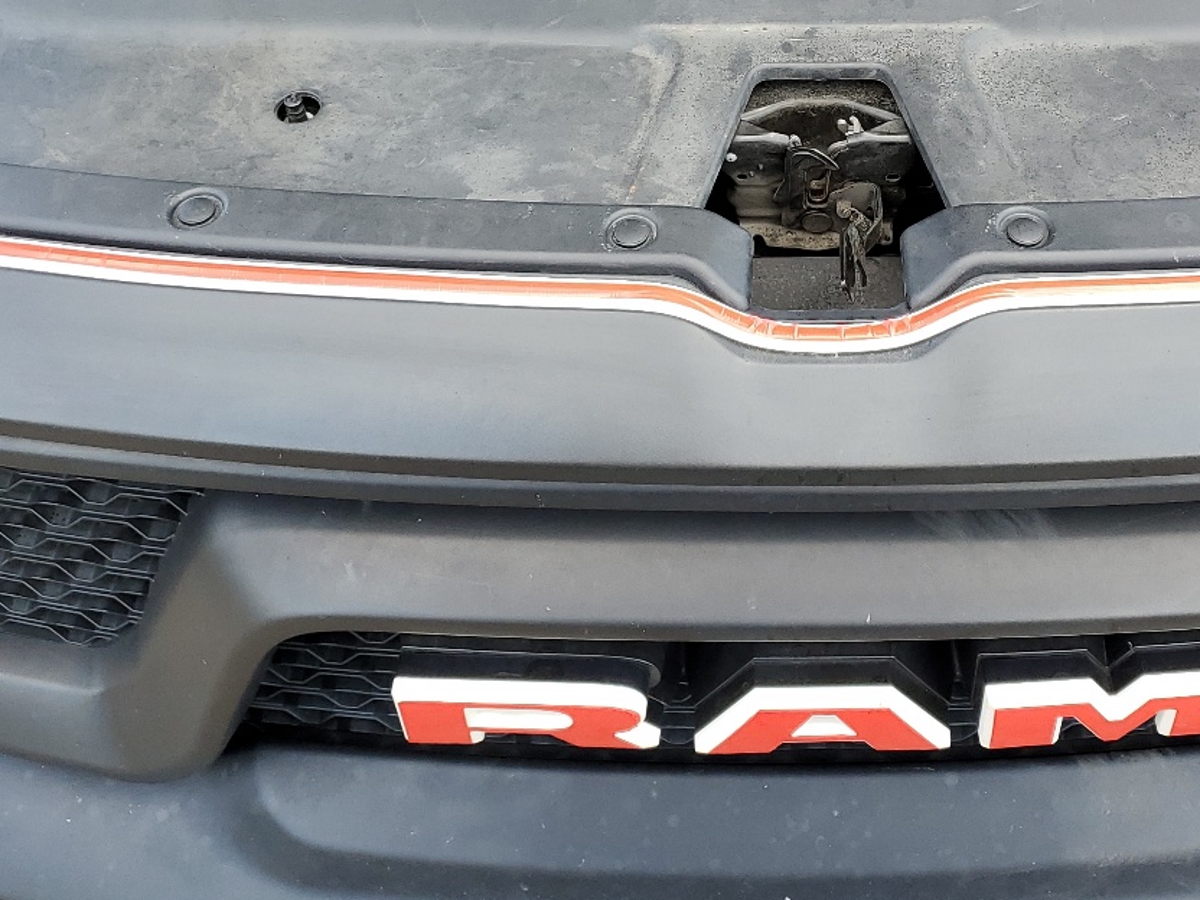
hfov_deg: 37.8
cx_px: 790
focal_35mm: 50
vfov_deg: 28.4
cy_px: 154
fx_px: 1733
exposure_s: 1/400
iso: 50
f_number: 1.5
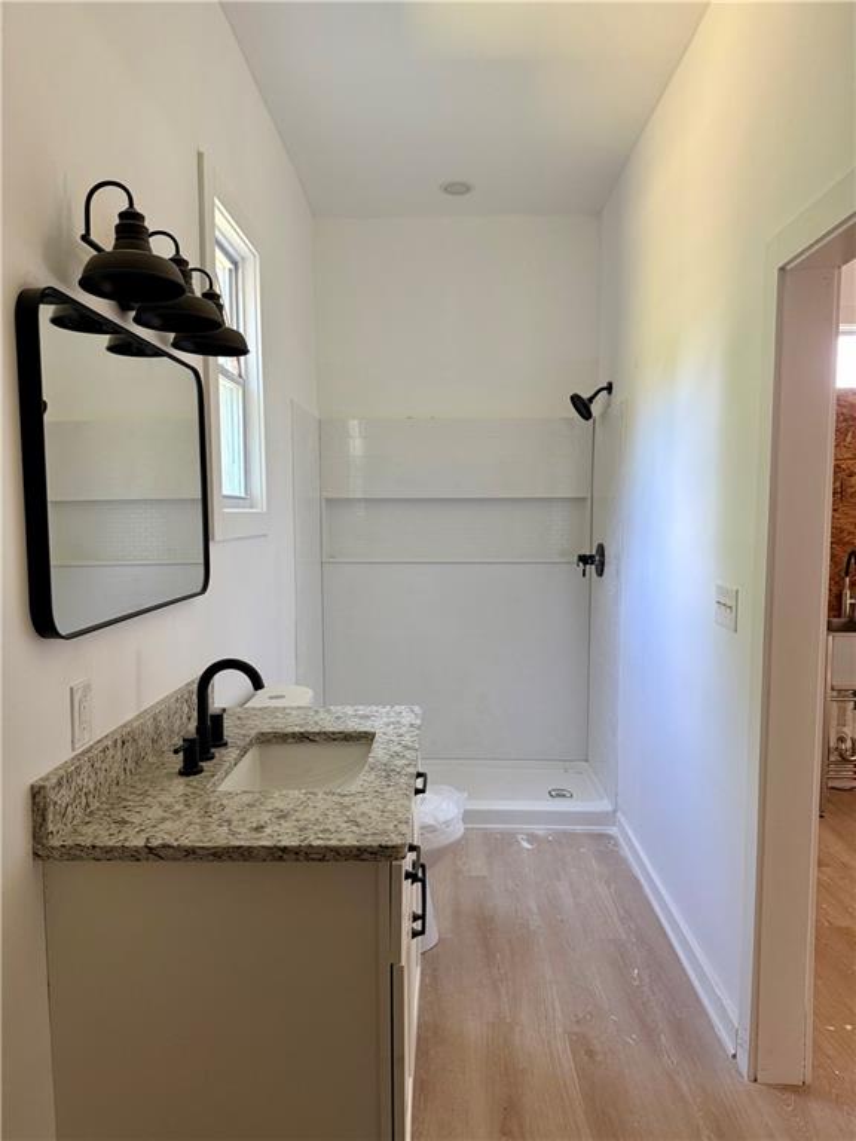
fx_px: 791
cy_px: 570
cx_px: 428
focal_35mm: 24
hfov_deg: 56.8
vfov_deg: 71.6
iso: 200
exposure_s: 1/69
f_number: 1.78
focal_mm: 6.76
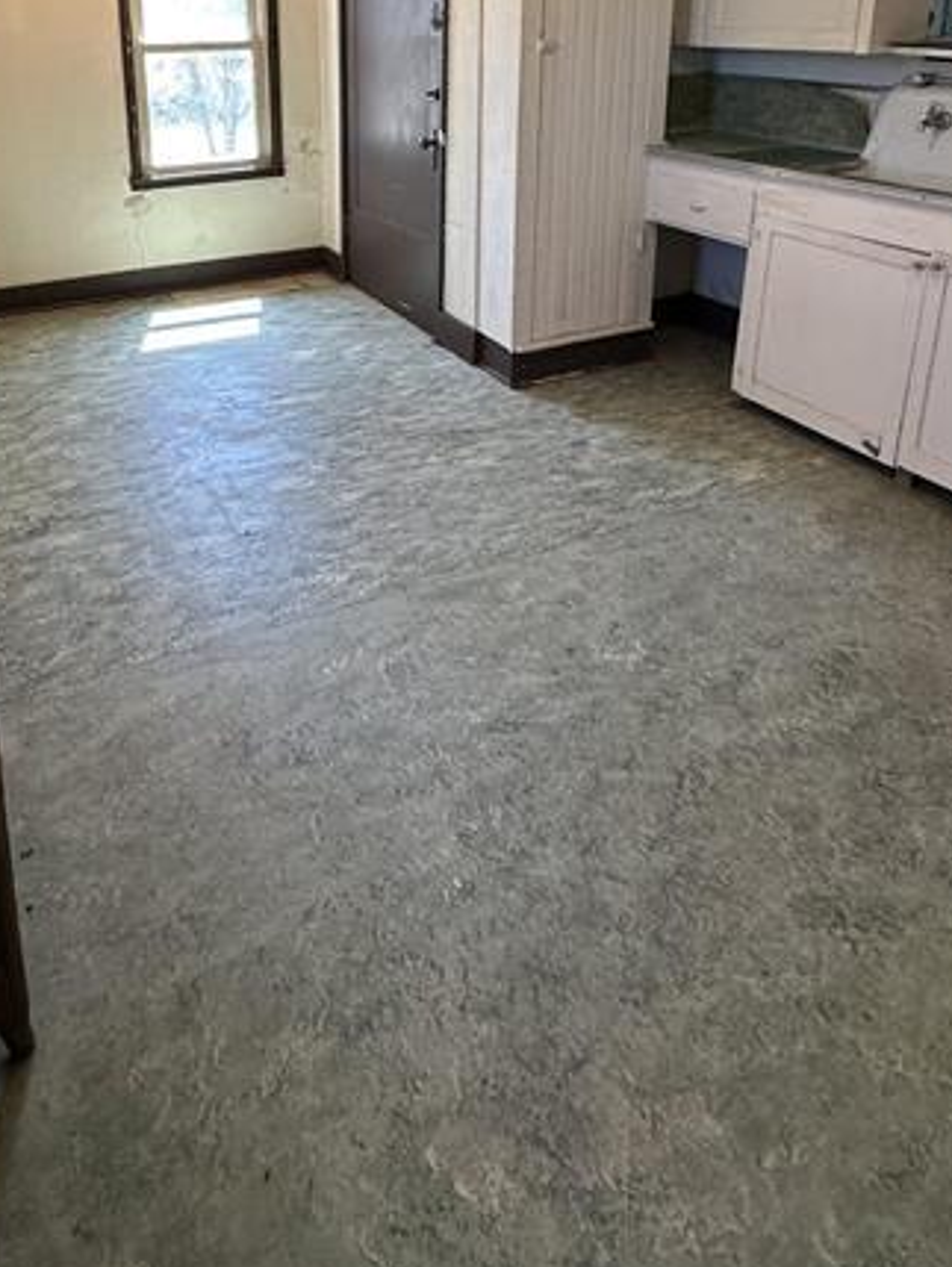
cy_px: 271
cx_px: 336
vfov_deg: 63.9
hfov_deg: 54.1
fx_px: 916
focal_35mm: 25
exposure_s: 1/120
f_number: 2.2
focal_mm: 2.22
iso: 200
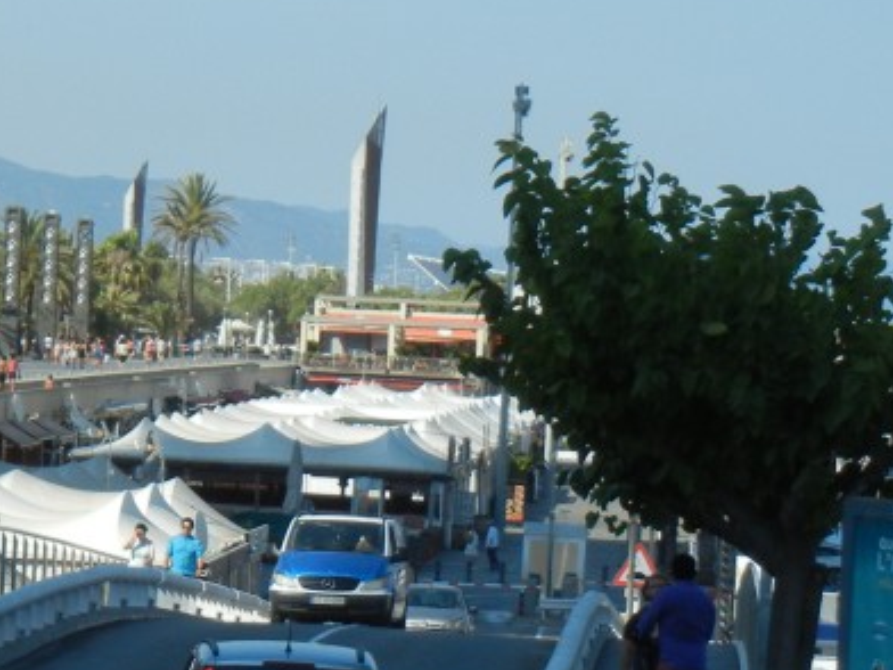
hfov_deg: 9.8
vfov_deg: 7.4
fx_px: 5185
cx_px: -50
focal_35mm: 201
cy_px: 221
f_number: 4.3
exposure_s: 1/991
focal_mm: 13.9
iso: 160
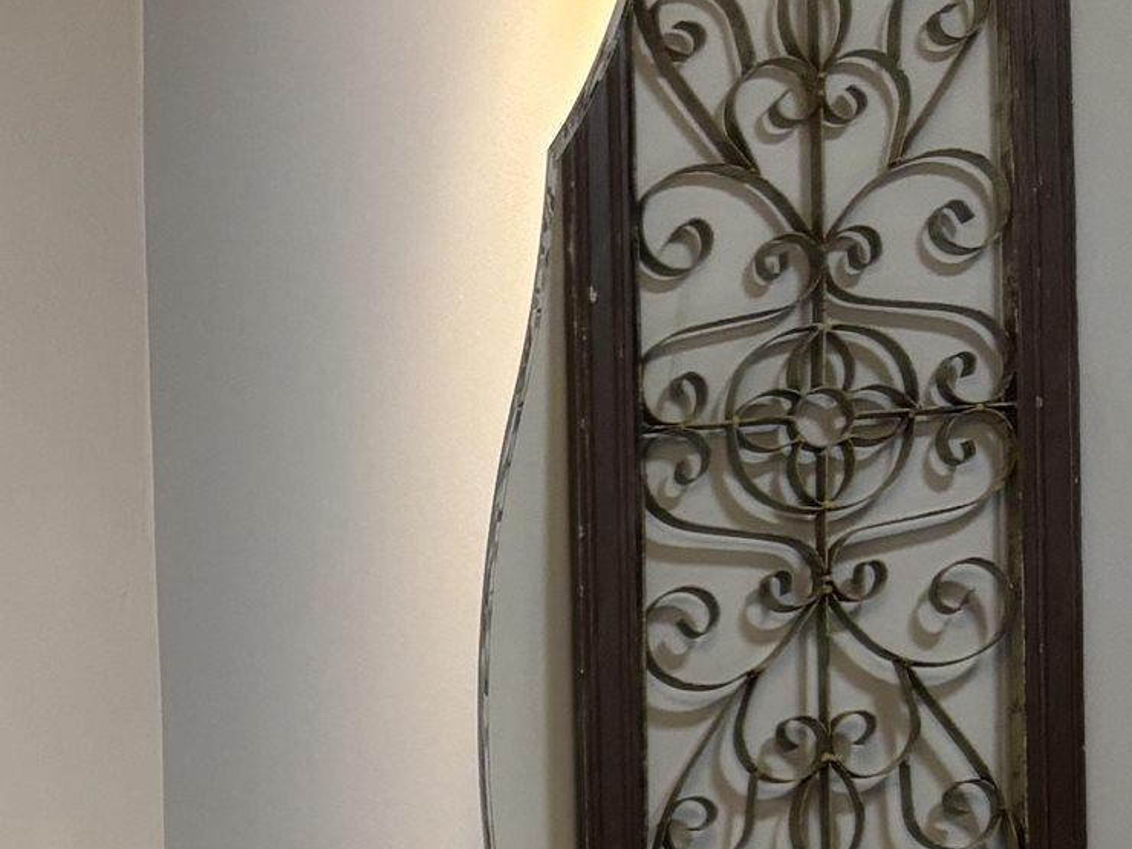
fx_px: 3532
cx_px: -832
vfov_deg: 12.4
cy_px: 1562
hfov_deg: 15.8
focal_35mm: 108
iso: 100
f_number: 1.6
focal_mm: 5.96
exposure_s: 1/120
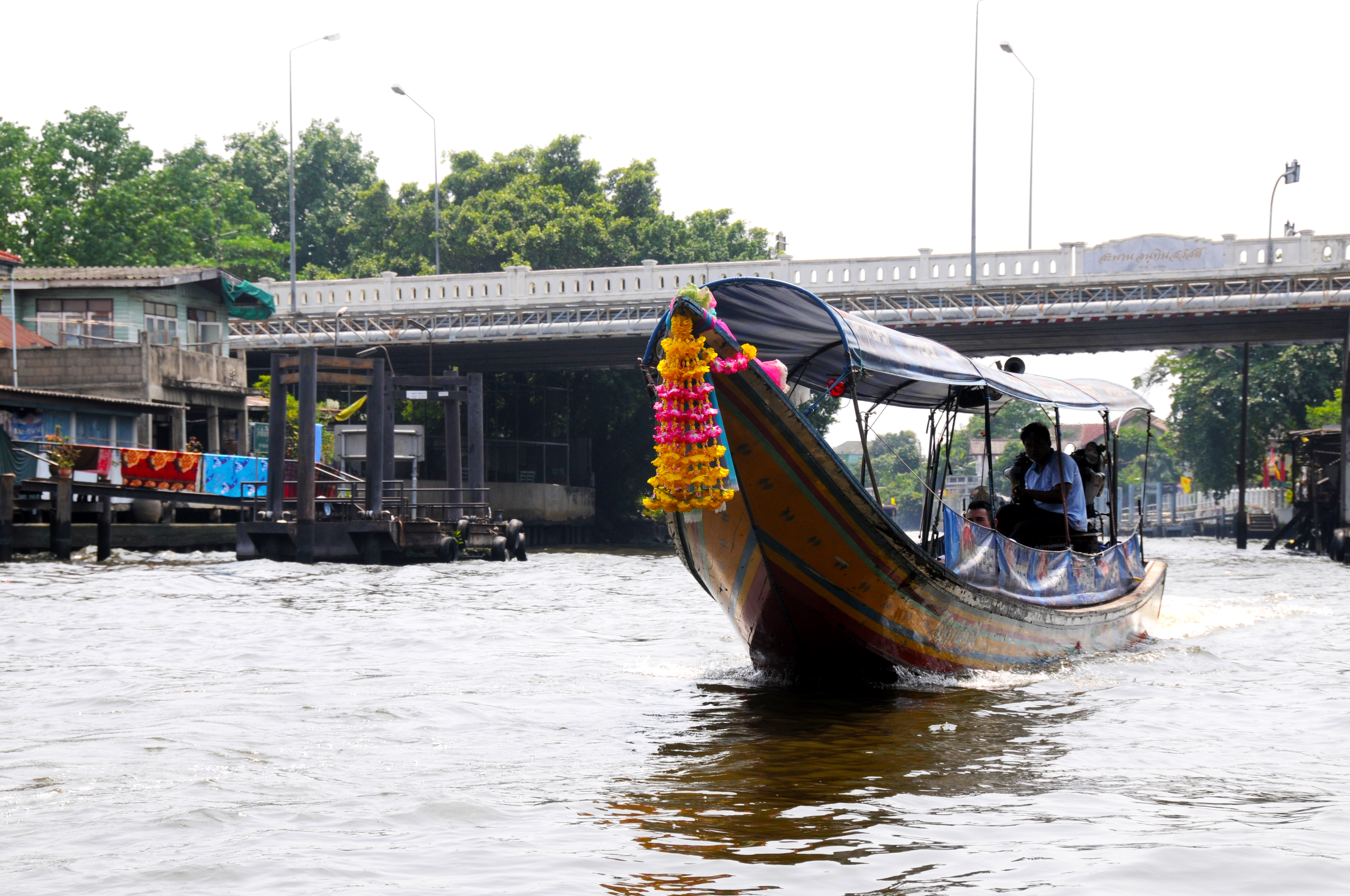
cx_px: 675
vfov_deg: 14.7
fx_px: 3483
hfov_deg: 21.9
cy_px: 448
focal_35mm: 93
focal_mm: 62
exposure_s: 1/320
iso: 200
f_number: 9
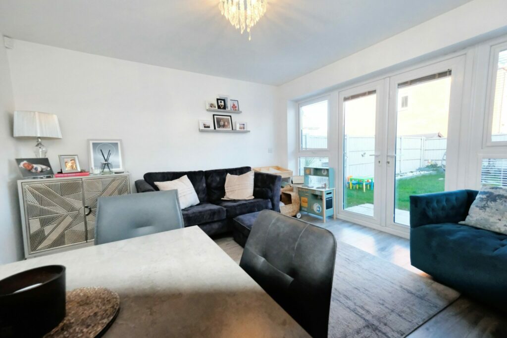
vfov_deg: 77.3
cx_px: 254
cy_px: 169
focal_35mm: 15
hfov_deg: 100.4
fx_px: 211
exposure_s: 1/480
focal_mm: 10
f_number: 5.6
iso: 4000
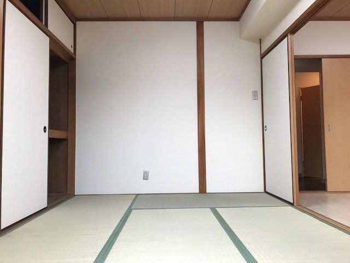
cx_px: 175
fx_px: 283
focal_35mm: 28
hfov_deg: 63.4
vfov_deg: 49.7
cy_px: 132
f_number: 1.8
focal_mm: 3.99
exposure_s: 1/30
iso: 25
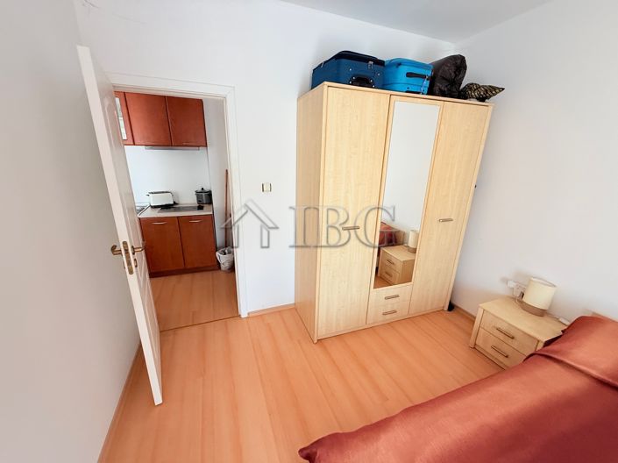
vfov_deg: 85.6
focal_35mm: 14
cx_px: 309
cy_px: 232
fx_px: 250
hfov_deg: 102.1
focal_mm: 2.22
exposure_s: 1/99
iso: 160
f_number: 2.2
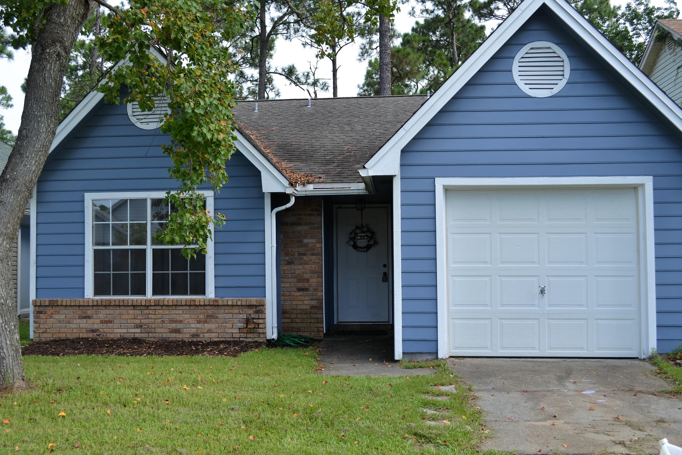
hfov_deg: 53.1
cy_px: 228
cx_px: 341
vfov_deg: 36.9
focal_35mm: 36
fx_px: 682
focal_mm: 24
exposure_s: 1/160
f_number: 6.3
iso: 100
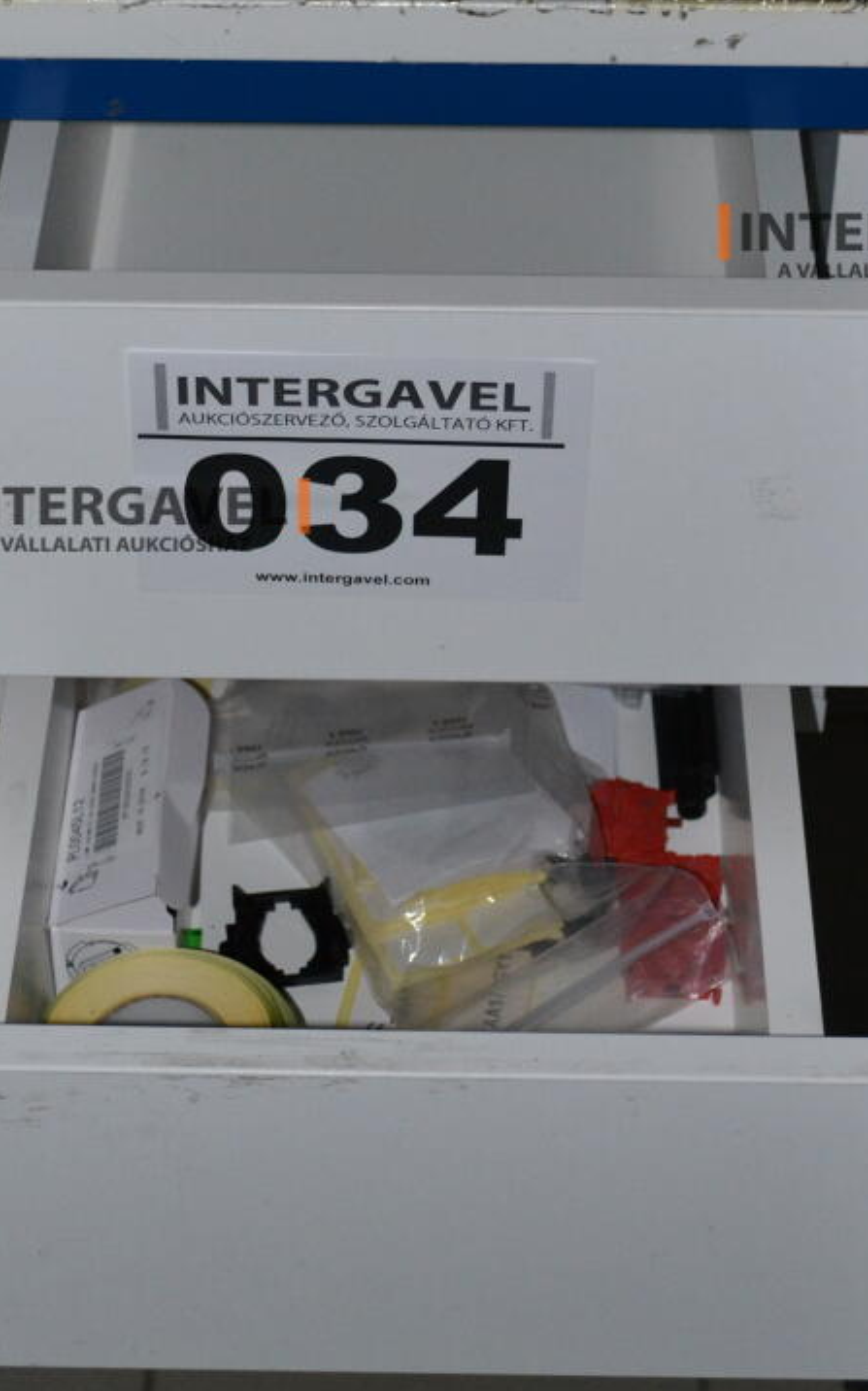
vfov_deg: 25.1
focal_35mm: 82
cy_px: 495
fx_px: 3106
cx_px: 429
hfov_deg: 15.9
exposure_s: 1/60
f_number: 4.8
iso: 1800
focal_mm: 32
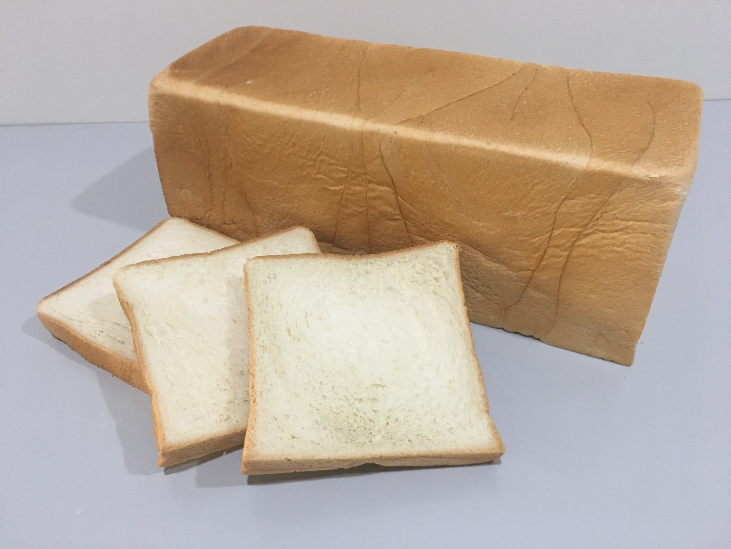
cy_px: 274
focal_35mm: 29
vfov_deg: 48.2
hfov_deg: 61.7
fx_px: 612
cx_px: 366
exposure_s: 1/15
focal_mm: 4.15
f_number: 2.2
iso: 64
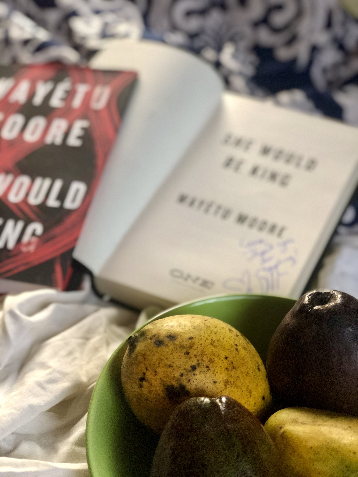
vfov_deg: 36.8
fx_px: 717
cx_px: 179
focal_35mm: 52
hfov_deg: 28.0
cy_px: 238
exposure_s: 1/12
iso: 160
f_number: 2.4
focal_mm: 6
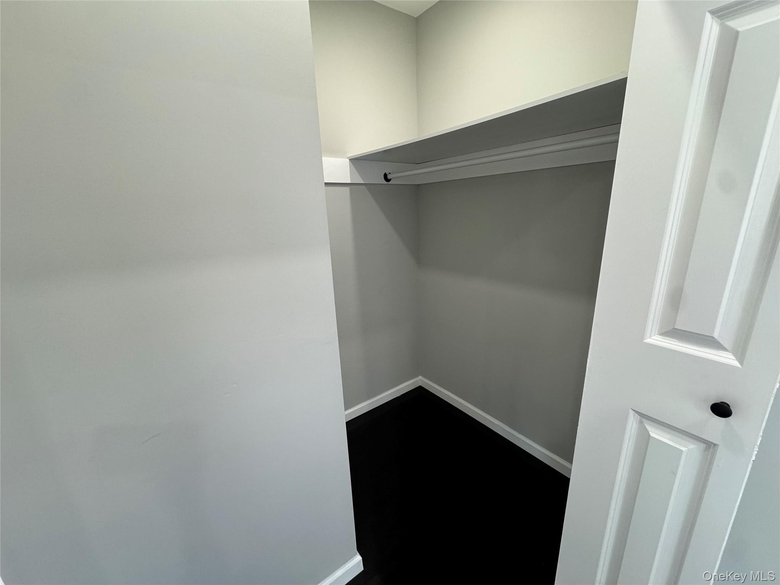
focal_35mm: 14
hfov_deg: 102.1
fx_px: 315
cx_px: 390
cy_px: 292
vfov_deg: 85.7
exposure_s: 1/60
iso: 160
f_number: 2.2
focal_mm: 2.22
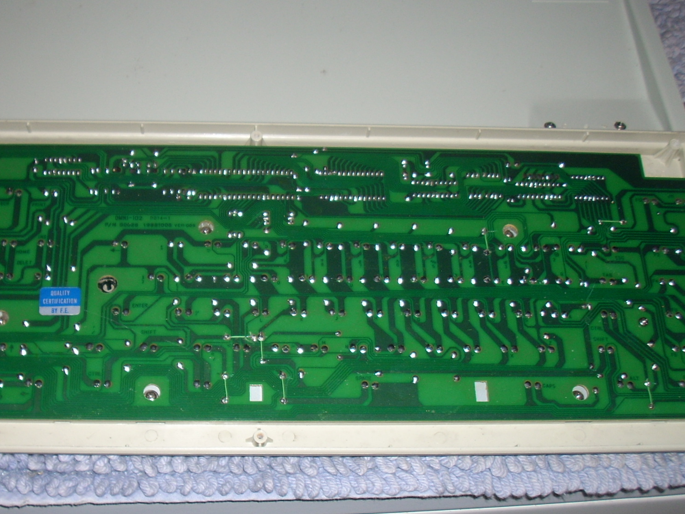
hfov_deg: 37.2
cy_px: 259
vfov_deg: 28.6
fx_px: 1009
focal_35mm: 51
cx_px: 247
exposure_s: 1/60
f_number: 2.8
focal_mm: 6.2
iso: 64
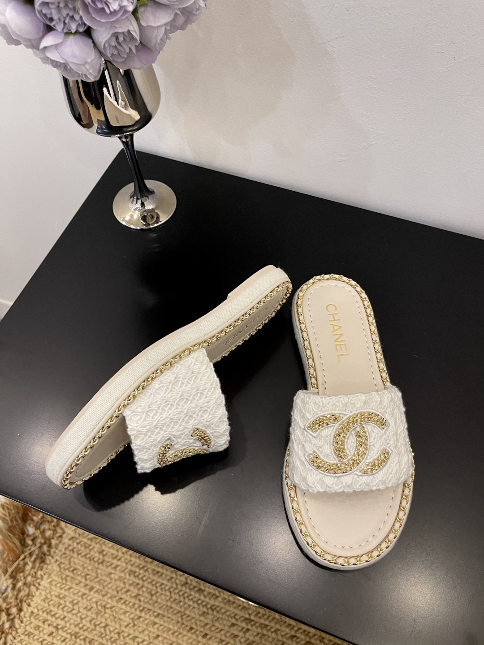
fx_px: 485
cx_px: 242
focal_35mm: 26
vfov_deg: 67.3
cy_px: 322
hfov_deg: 53.1
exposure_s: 1/71
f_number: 1.6
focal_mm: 5.1
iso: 125
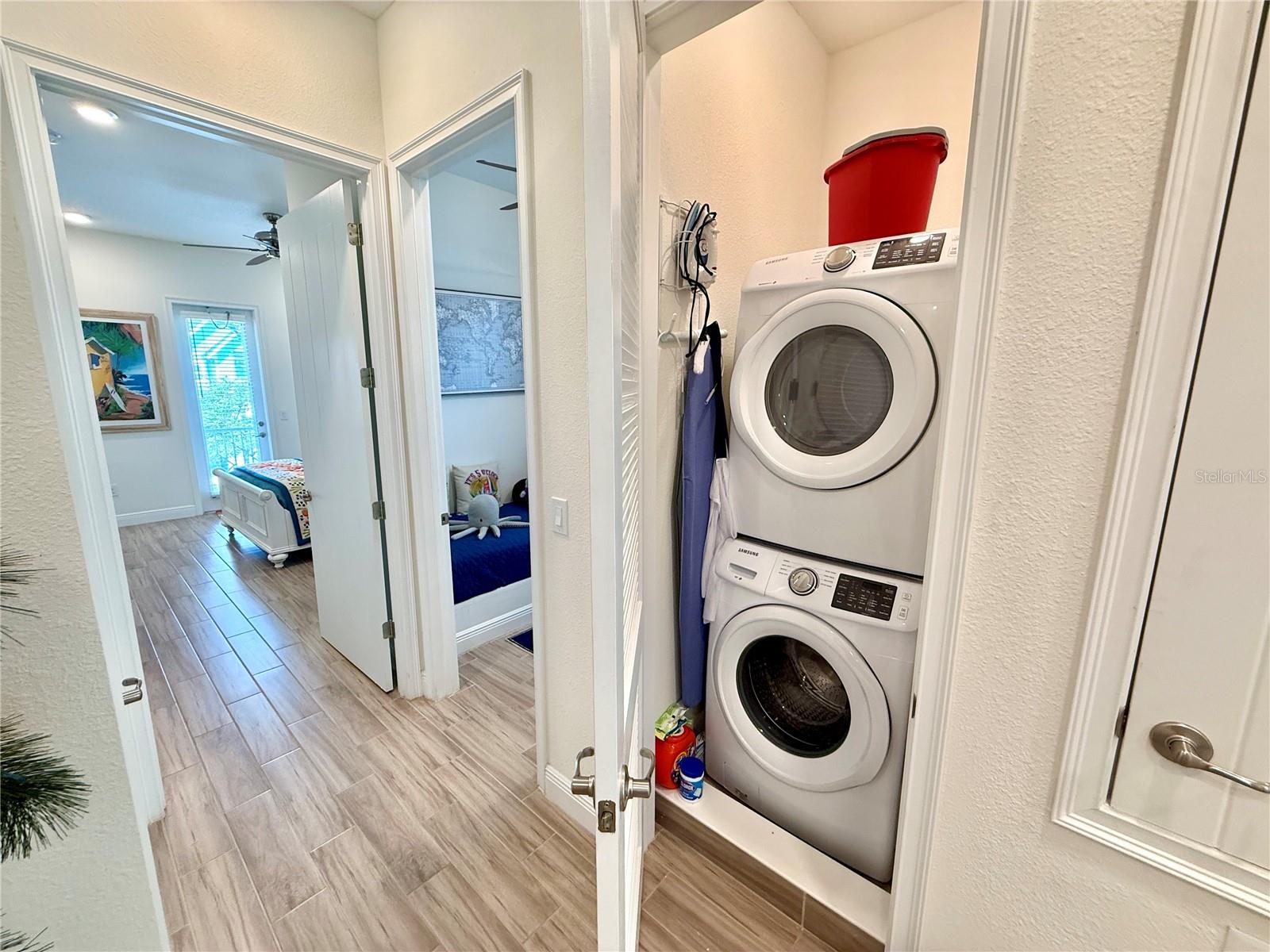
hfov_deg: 102.1
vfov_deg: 85.7
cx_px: 635
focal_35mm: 14
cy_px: 476
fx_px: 514
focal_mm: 2.22
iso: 200
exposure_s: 1/120
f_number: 2.2
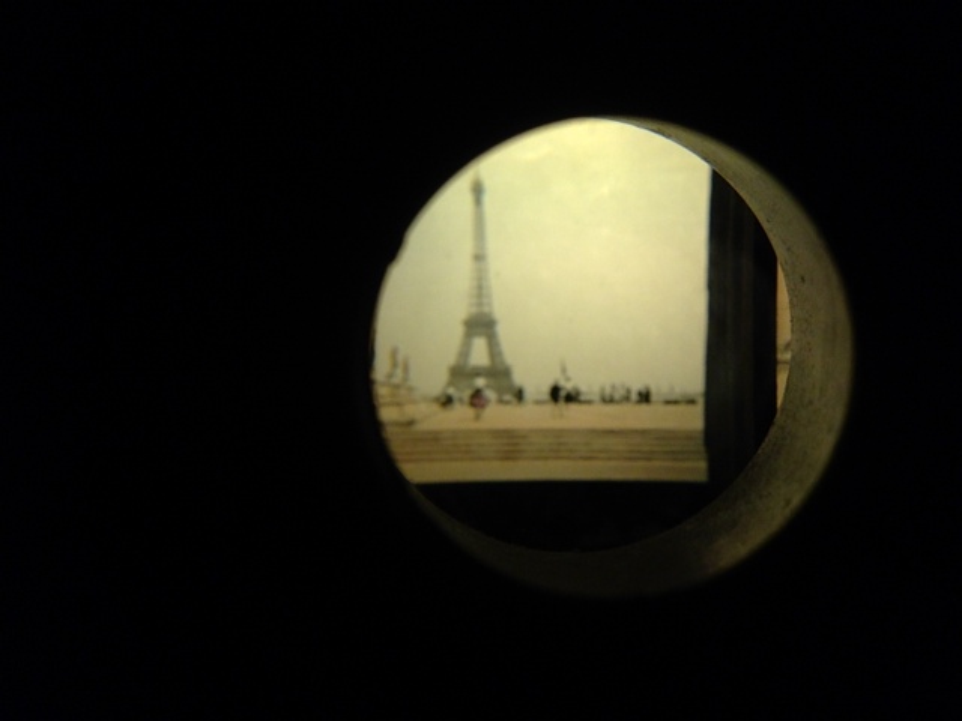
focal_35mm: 66
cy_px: 360
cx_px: 481
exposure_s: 1/433
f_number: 2.4
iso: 200
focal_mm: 4.12
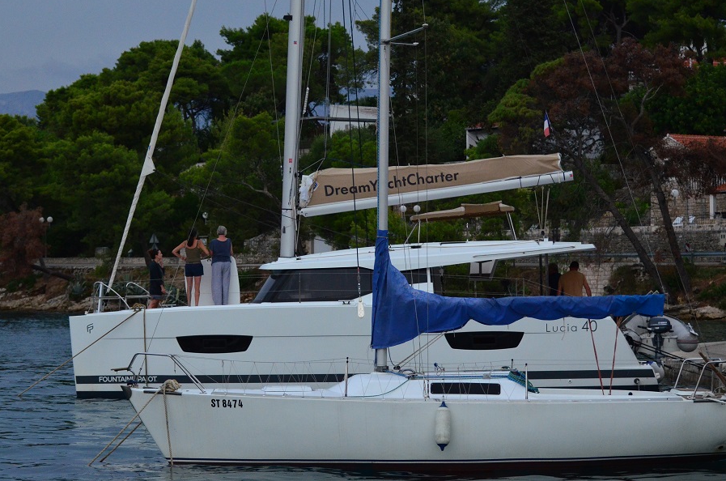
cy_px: 219
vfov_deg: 11.7
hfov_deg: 17.5
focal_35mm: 117
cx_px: 324
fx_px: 2354
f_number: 4.5
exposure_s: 1/3200
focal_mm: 70
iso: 2000
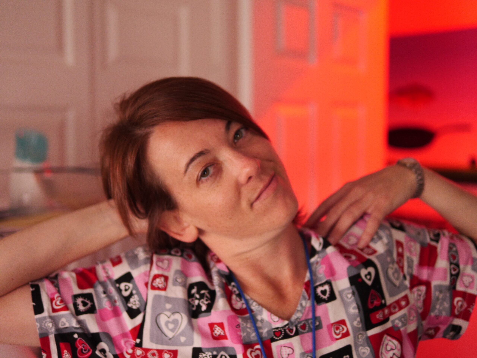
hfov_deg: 38.2
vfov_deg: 29.1
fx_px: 689
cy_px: 179
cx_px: 238
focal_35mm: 50
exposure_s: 1/60
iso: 1600
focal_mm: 25
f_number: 1.4
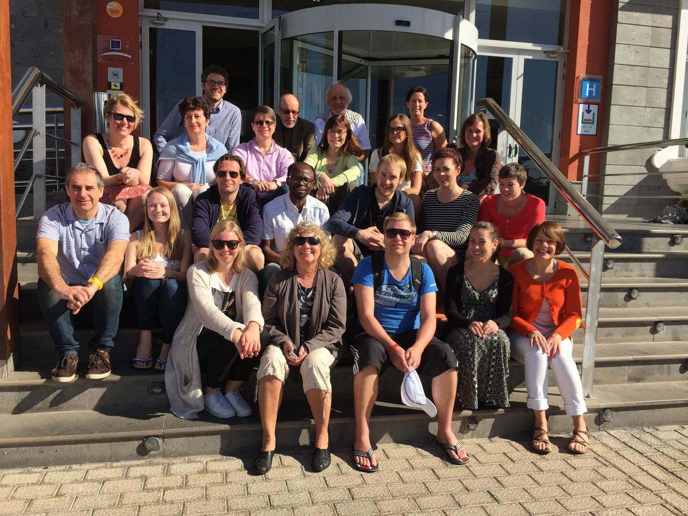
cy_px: 258
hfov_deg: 61.7
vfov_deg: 48.2
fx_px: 576
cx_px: 344
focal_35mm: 29
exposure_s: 1/1980
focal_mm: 4.15
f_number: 2.2
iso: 32
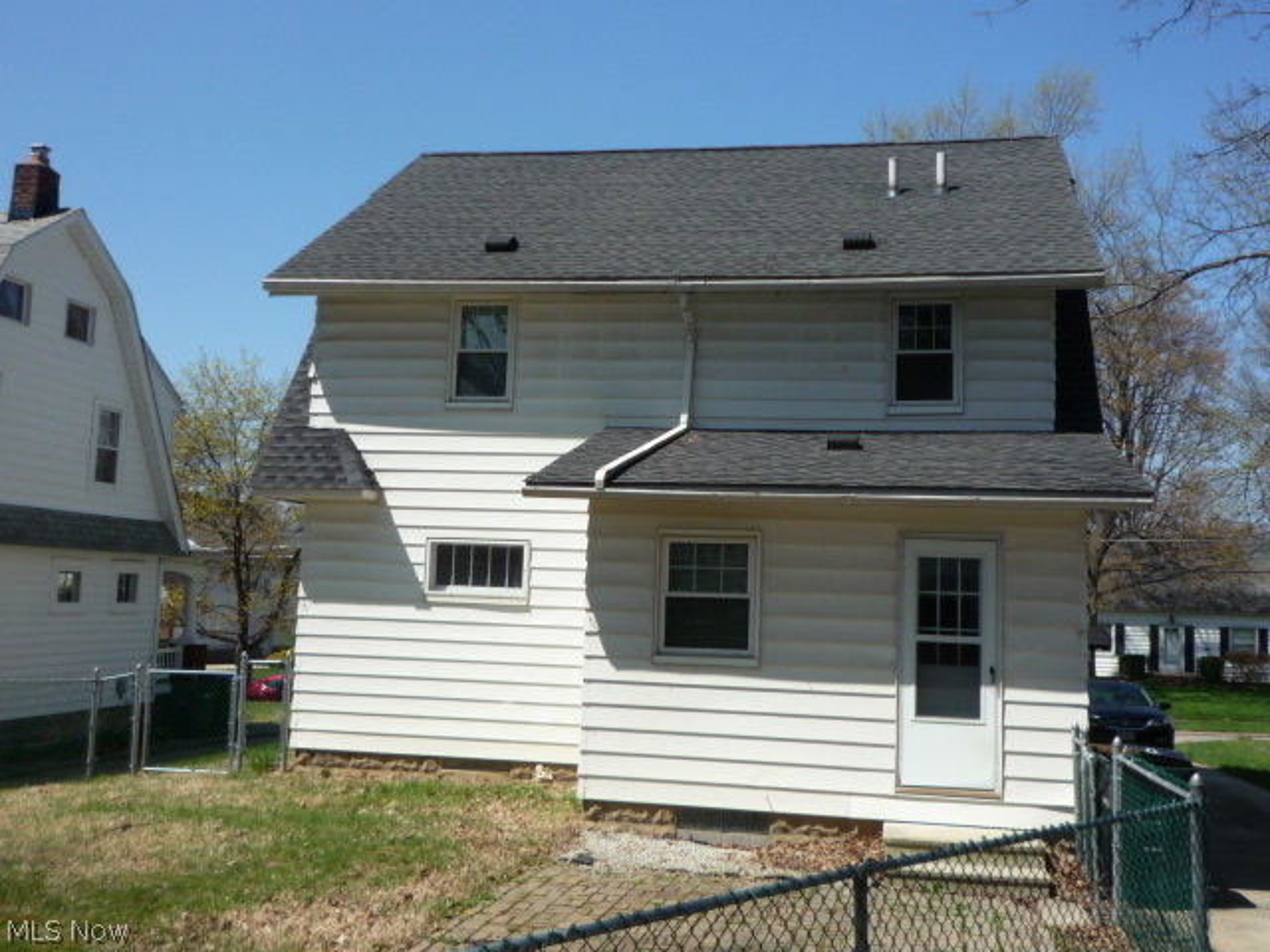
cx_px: 635
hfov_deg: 51.4
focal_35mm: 36
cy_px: 476
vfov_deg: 39.7
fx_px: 1321
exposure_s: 1/800
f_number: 4
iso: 100
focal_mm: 4.4
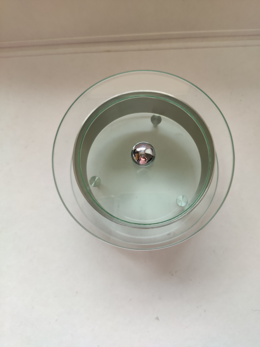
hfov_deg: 53.1
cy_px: 174
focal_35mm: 26
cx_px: 130
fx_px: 260
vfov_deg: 67.3
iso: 124
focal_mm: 4.77
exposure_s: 1/50
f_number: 1.75
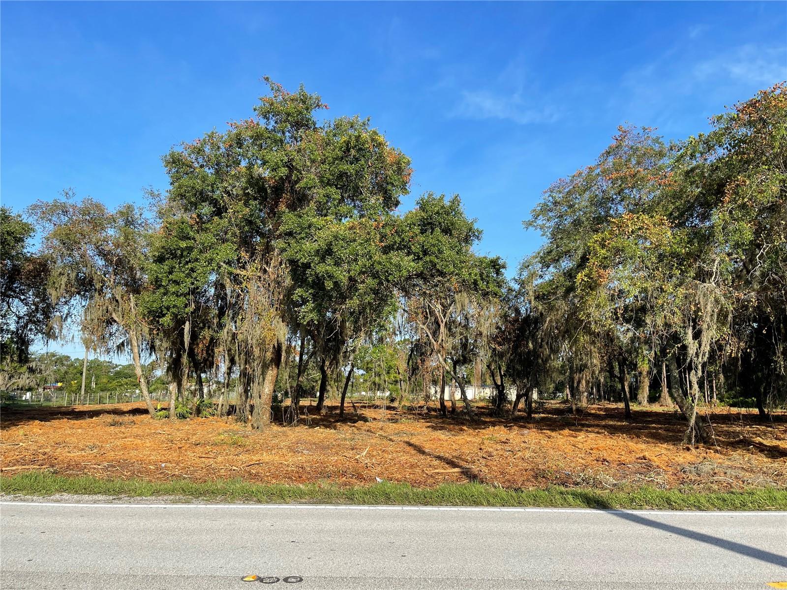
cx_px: 394
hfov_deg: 67.3
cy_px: 295
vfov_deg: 53.1
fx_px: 591
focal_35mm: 26
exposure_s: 1/1946
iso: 32
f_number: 1.6
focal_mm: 5.1
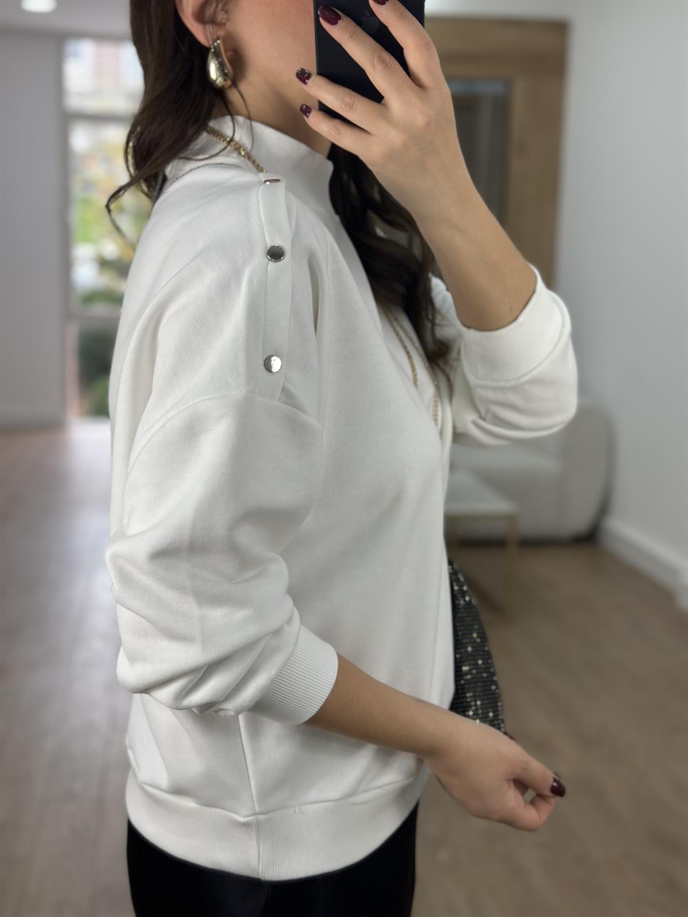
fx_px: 1272
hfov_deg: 30.3
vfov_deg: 39.7
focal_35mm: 48
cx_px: 344
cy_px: 458
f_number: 1.78
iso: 80
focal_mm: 6.86
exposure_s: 1/332
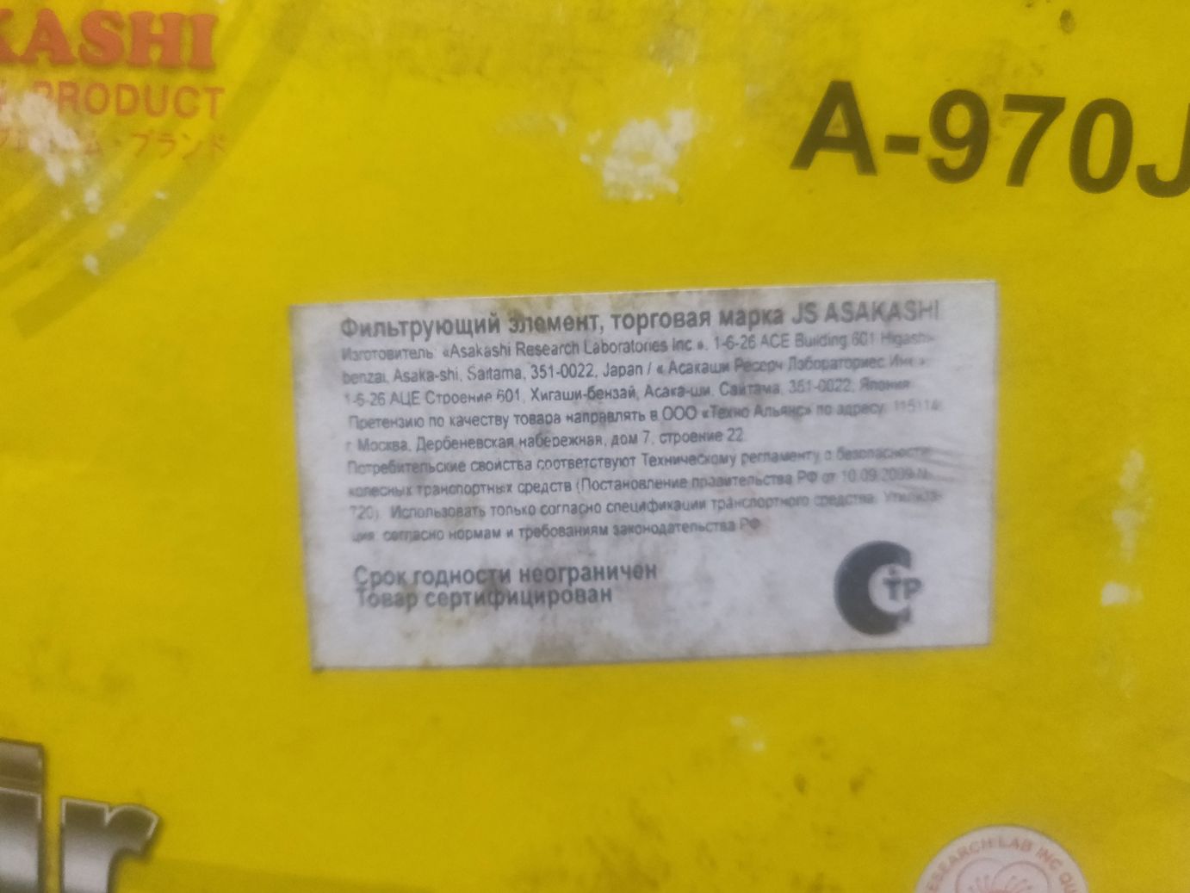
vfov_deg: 54.9
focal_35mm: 25
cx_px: 595
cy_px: 446
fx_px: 860
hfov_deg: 69.4
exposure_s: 1/100
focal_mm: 4.25
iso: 800
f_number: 1.7
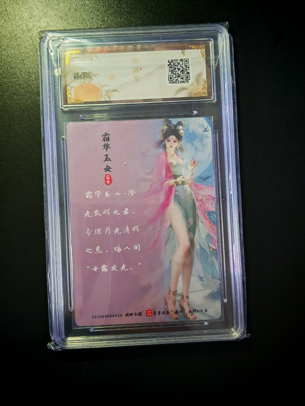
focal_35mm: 58
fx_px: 681
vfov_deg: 33.2
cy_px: 203
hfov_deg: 25.2
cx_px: 152
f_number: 1.9
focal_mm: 6.67
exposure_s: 1/33
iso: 500
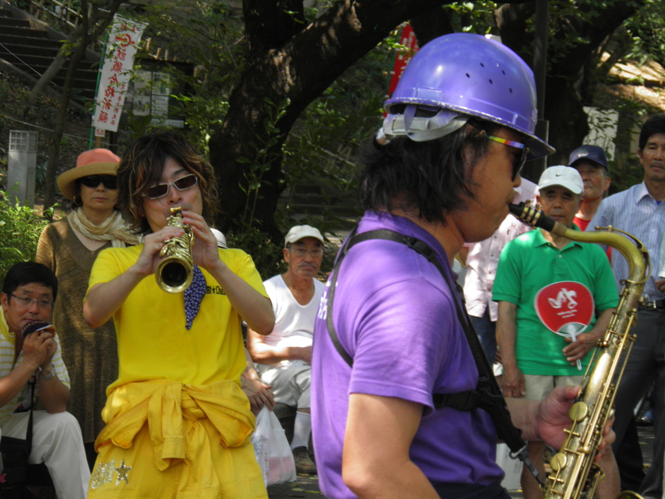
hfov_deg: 12.2
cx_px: 332
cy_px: 250
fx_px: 3112
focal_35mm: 162
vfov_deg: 9.2
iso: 100
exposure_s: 1/80
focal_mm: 29.2
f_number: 4.1
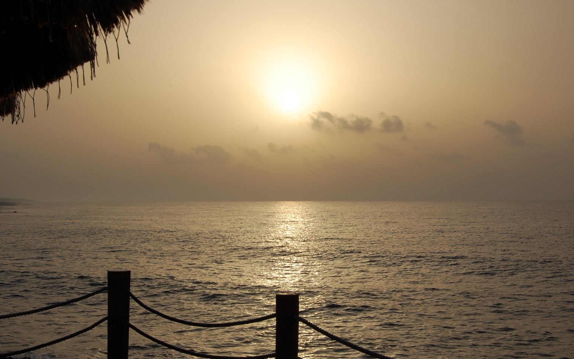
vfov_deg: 24.0
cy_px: 183
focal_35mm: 54
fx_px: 845
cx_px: 279
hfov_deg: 37.5
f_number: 13
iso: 200
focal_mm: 34
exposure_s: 1/640
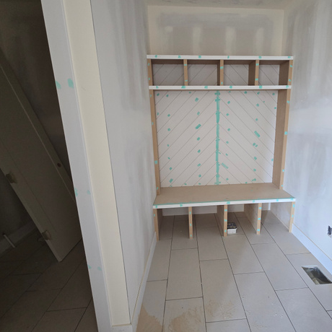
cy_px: 161
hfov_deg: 86.2
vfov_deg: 87.4
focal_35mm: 16
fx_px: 174
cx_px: 201
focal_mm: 2.2
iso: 320
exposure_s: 1/60
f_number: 2.2
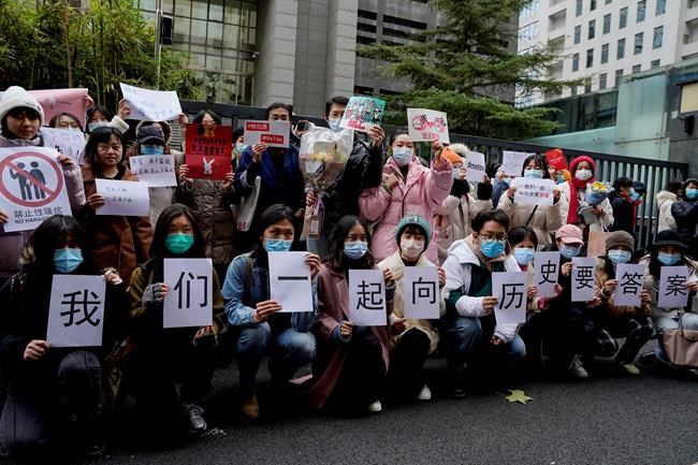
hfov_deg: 73.8
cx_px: 349
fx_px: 465
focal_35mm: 24
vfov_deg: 53.1
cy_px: 232
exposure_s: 1/800
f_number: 4.5
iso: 800
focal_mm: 24
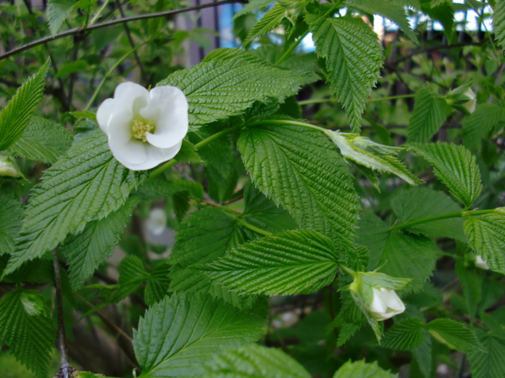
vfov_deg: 39.7
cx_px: 252
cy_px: 189
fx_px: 525
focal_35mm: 36
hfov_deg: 51.4
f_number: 2.8
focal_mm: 6.3
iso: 64
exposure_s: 1/80
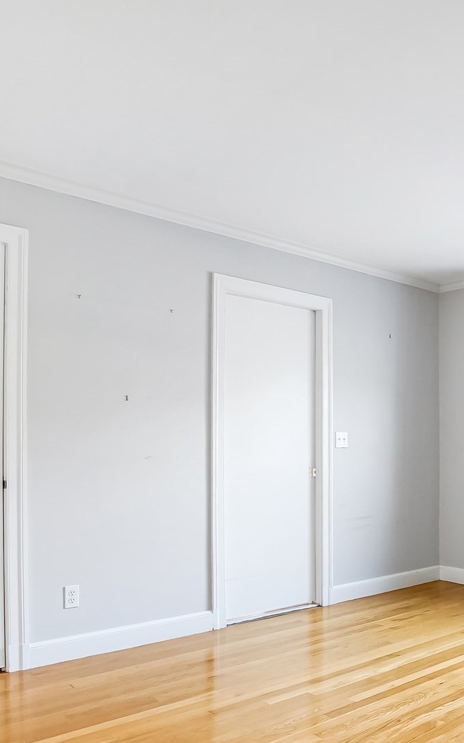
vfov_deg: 63.8
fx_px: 587
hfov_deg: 40.7
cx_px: 394
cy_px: 462
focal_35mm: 29
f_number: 4
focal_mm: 10
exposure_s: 1/10
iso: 500
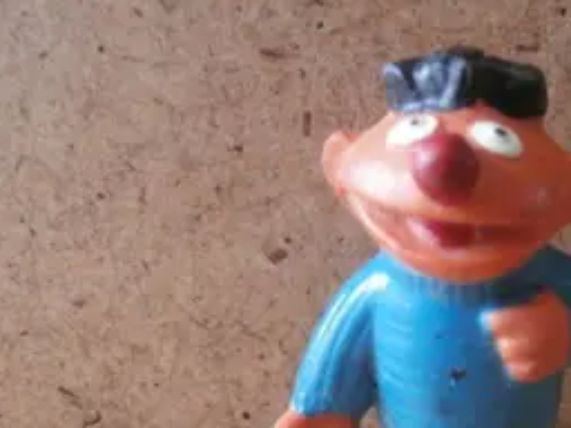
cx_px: 493
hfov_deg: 39.6
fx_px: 742
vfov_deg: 31.4
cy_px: 339
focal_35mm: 45
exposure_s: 1/20
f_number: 3
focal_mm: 4.2
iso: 200
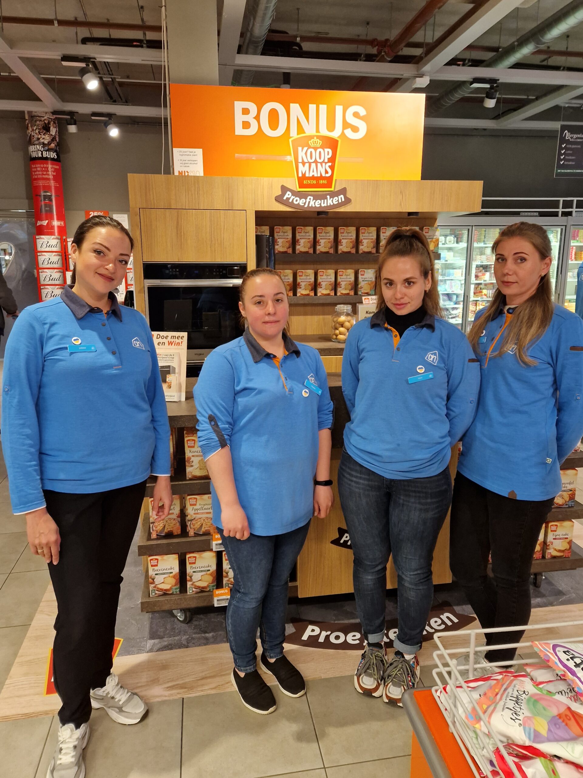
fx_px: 516
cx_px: 292
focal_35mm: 23
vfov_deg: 73.9
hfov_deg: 58.9
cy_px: 389
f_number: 1.8
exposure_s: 1/100
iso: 200
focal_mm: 5.4
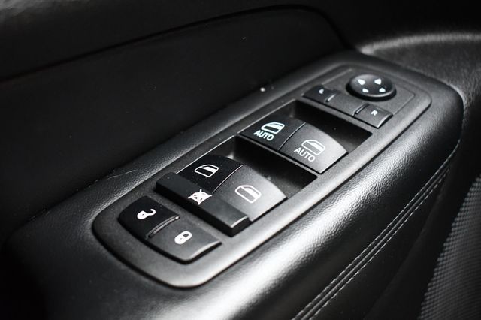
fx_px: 681
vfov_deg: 26.5
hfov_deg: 38.9
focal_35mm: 51
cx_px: 240
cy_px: 160
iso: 3200
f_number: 4.5
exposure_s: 1/125
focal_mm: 34
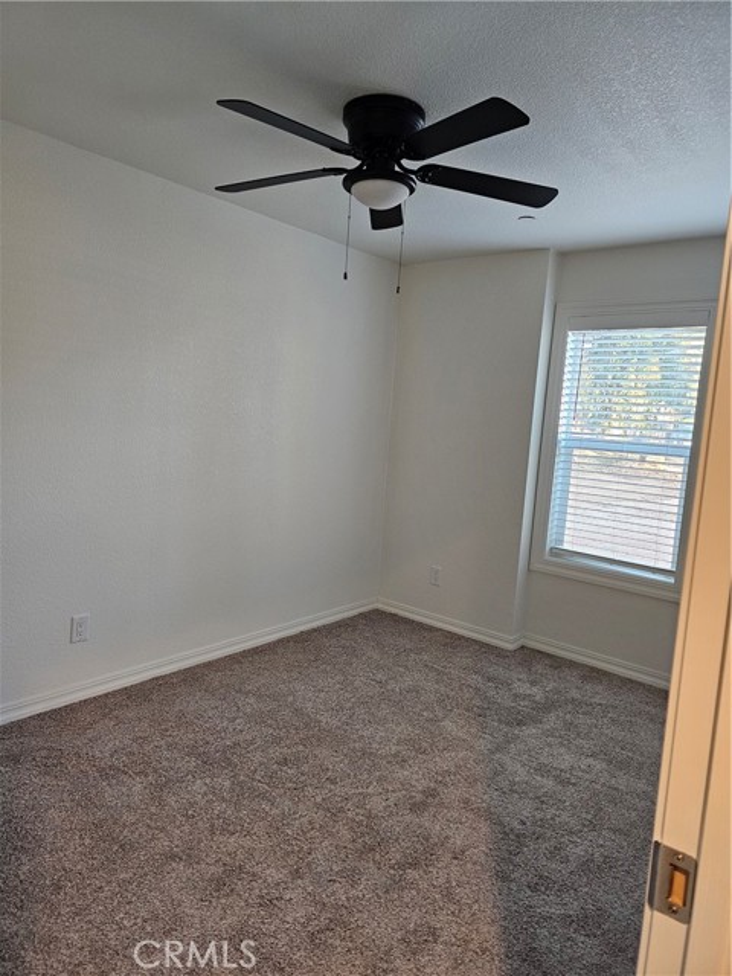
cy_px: 488
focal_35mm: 23
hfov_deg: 58.9
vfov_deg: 73.9
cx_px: 366
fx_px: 648
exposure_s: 1/60
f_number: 1.7
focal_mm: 6.3
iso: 640
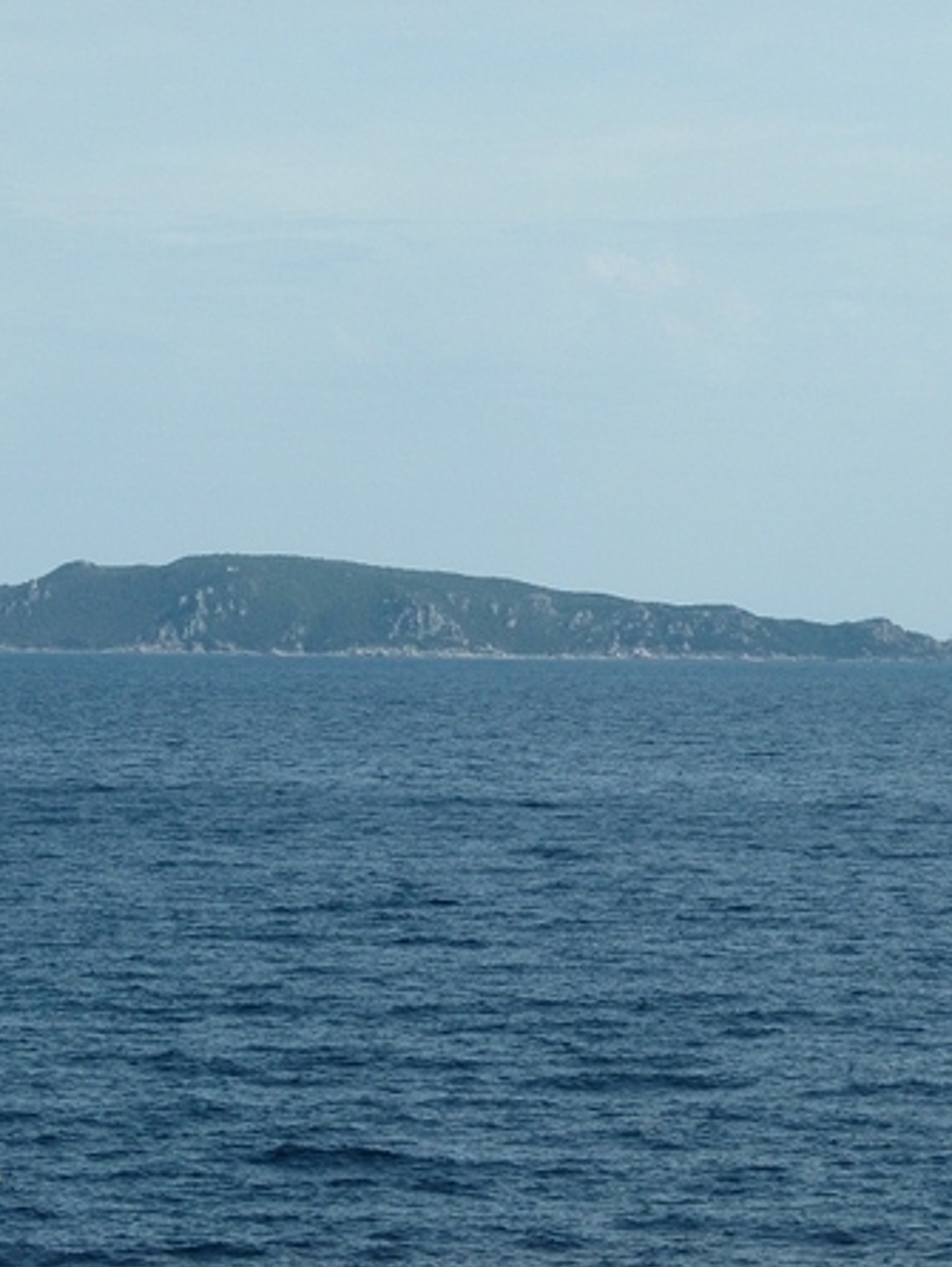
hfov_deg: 9.1
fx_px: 6008
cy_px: 634
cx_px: 605
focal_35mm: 164
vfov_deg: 12.0
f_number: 4
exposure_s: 1/1600
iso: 100
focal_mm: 21.9
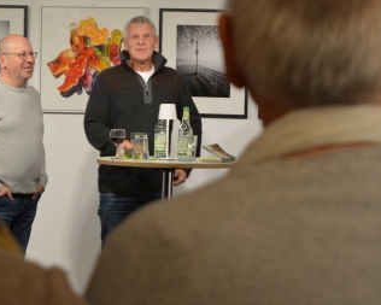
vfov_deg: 11.1
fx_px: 1568
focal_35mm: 139
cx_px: 135
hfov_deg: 13.8
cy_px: 66
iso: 800
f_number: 5.6
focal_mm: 52
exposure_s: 1/50
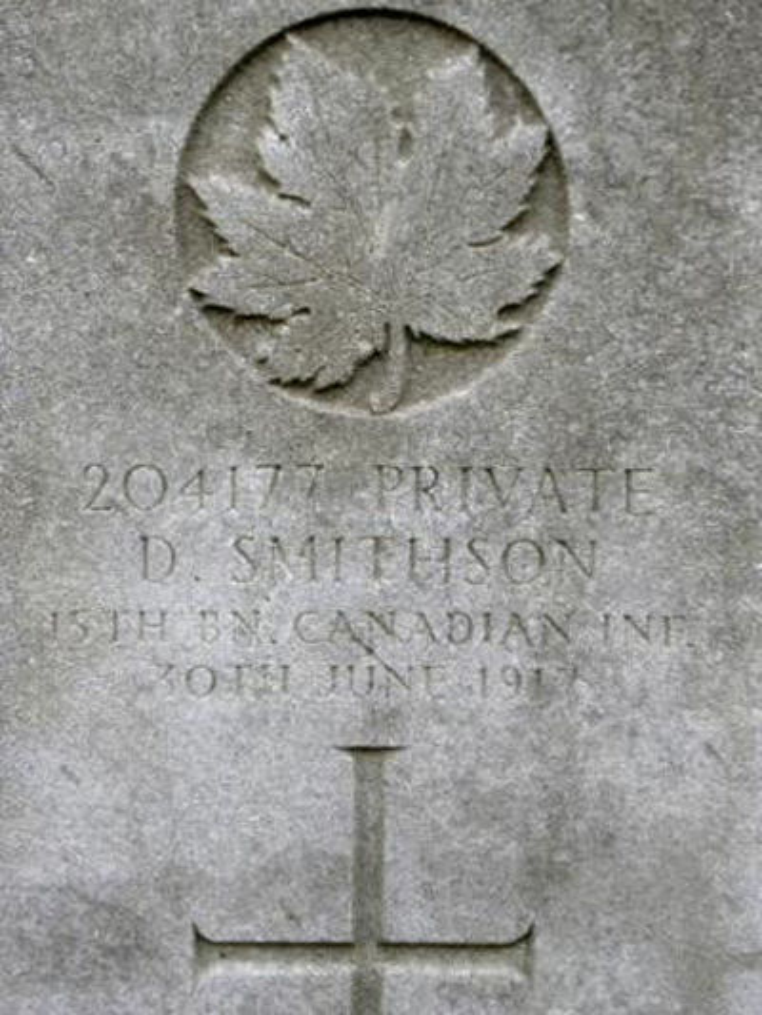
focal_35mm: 75
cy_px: 508
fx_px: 2200
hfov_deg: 19.6
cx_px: 381
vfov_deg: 26.0
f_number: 4
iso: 126
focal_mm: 13.4
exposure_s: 1/66
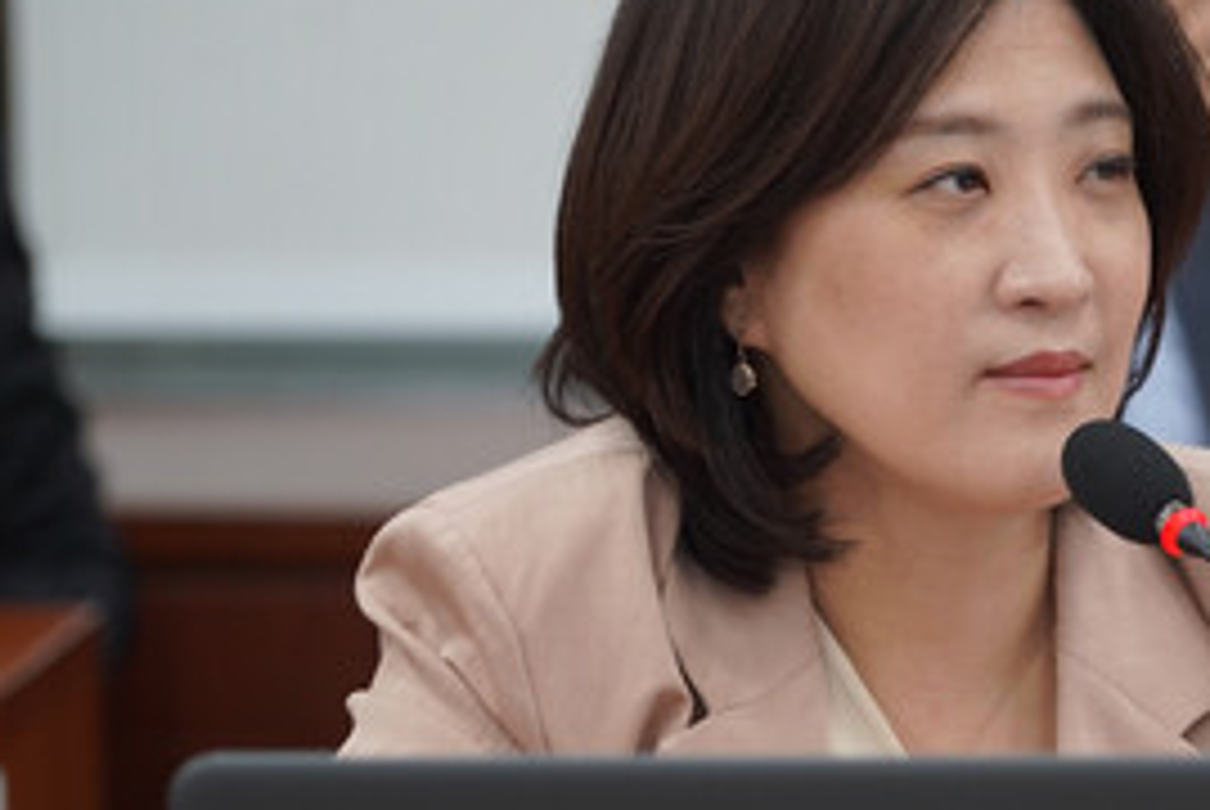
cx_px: 1111
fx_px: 10868
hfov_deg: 6.4
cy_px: 657
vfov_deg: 4.3
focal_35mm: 323
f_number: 4
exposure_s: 1/160
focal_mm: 145
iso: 1000
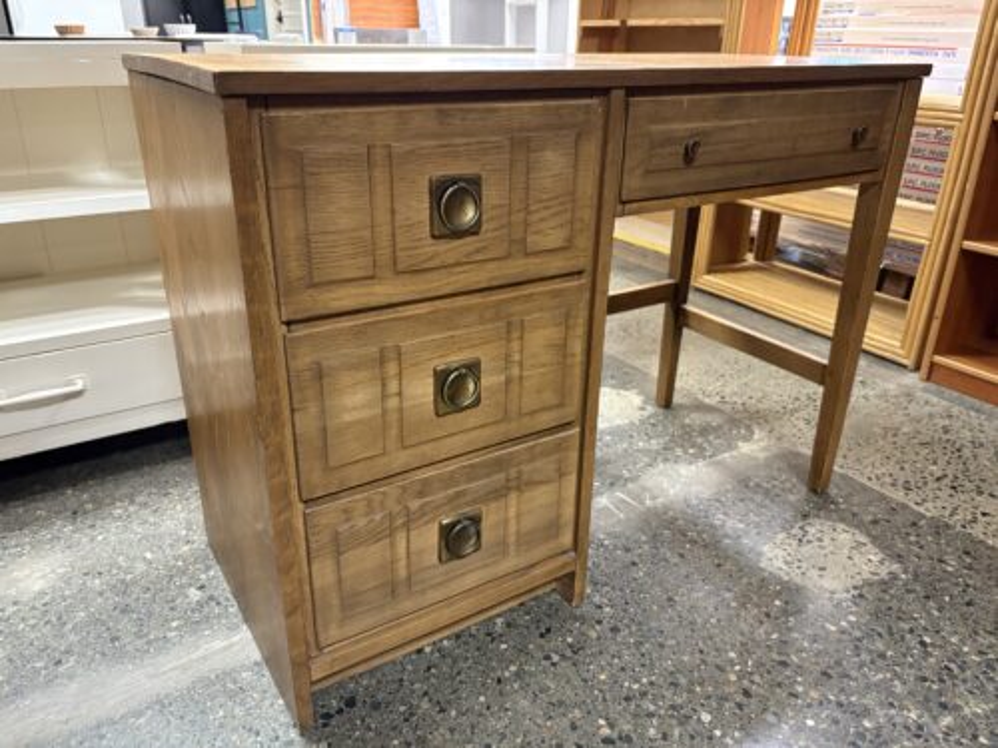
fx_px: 750
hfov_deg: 67.3
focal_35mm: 26
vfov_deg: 53.1
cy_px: 374
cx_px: 499
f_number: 1.6
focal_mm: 5.96
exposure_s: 1/60
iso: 500
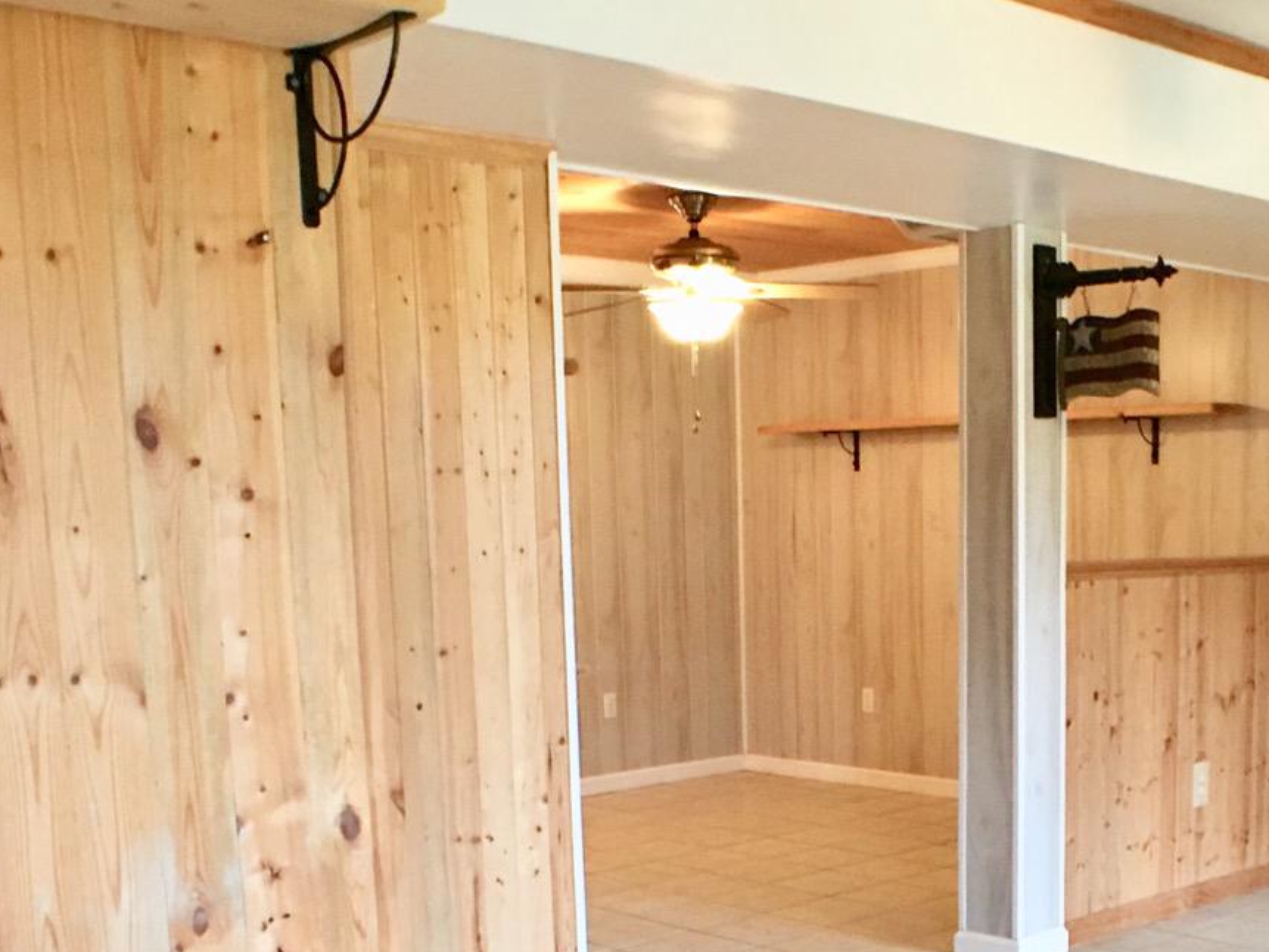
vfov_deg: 20.8
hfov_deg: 28.0
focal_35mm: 69
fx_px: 2530
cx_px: 852
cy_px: 896
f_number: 2.2
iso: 50
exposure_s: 1/15
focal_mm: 4.15
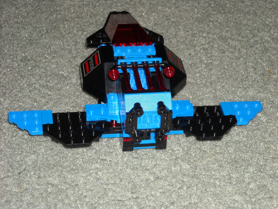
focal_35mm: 105
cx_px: 139
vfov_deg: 14.1
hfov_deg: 18.7
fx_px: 843
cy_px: 104
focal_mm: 17.1
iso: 64
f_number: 4.7
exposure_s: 1/125
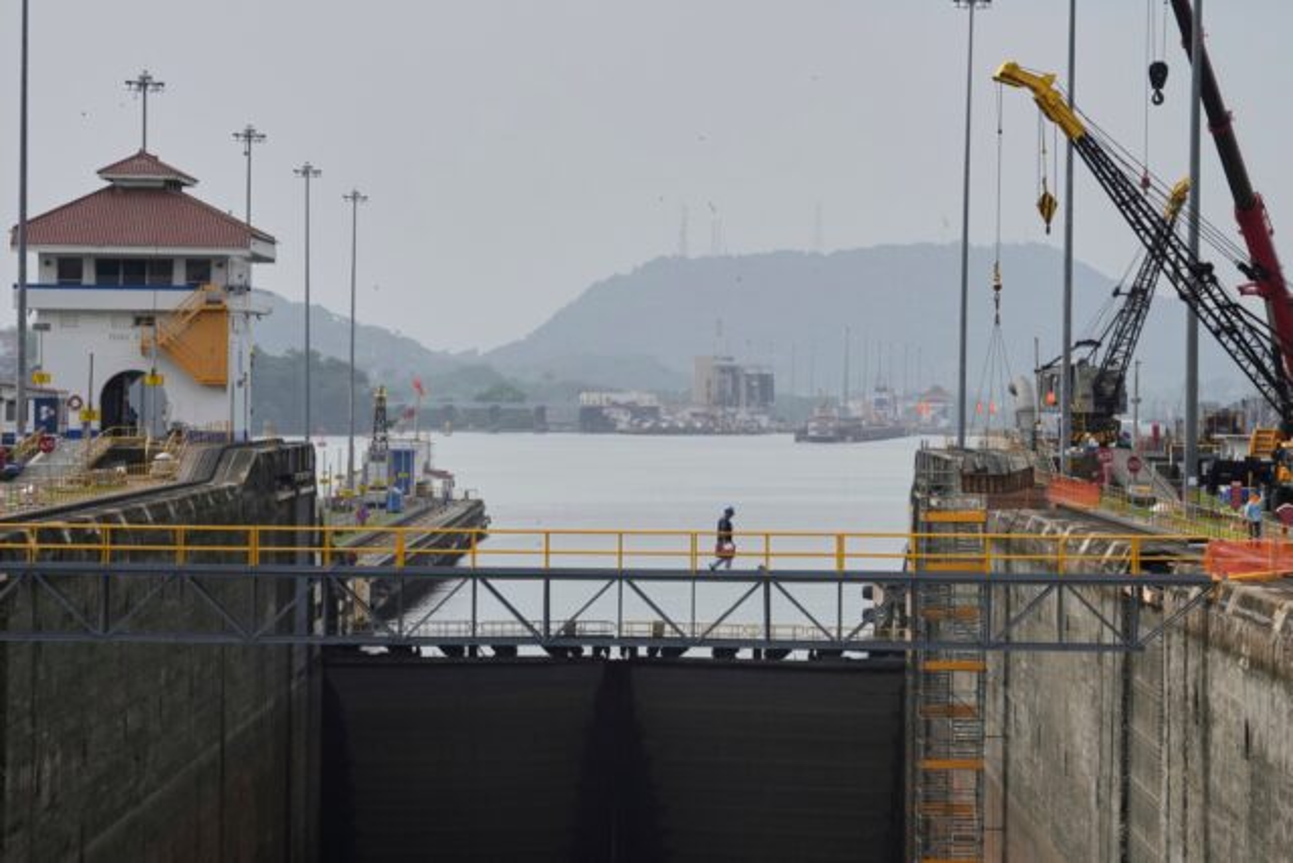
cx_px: 646
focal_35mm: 238
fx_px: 8550
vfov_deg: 5.8
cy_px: 432
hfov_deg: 8.6
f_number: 9
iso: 500
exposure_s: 1/1600
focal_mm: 159
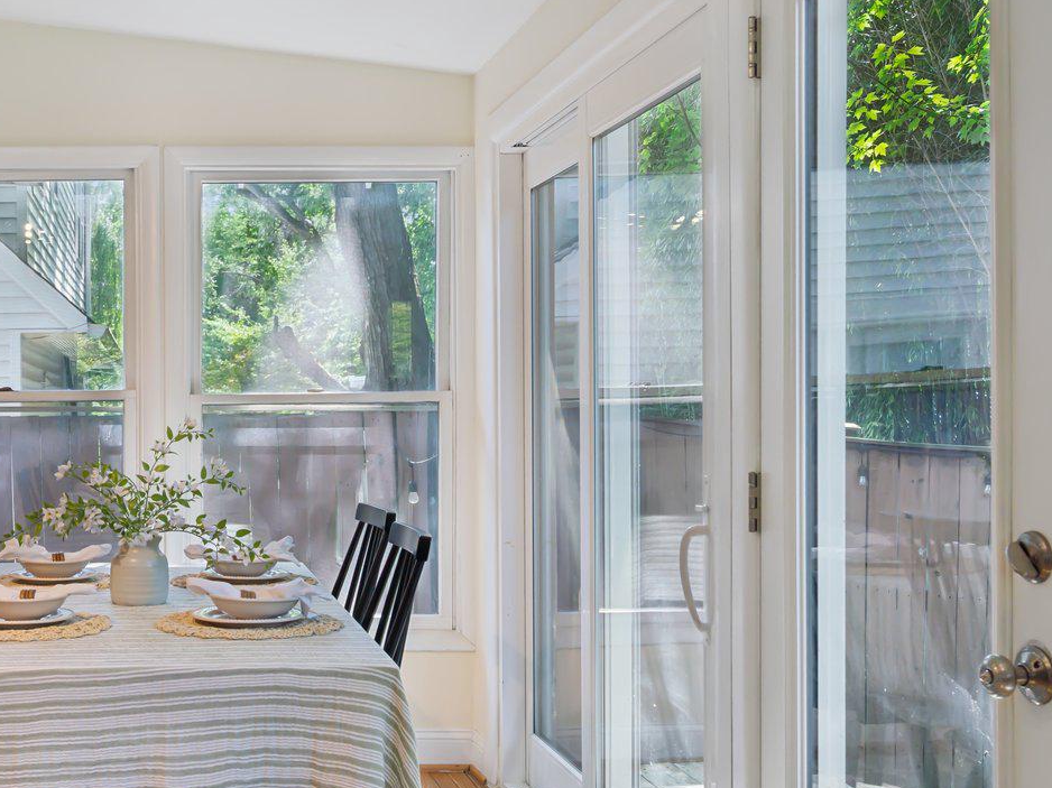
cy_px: 420
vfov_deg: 34.3
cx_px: 165
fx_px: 1276
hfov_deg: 42.2
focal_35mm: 42
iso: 400
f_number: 7.1
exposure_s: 1/50
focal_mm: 20
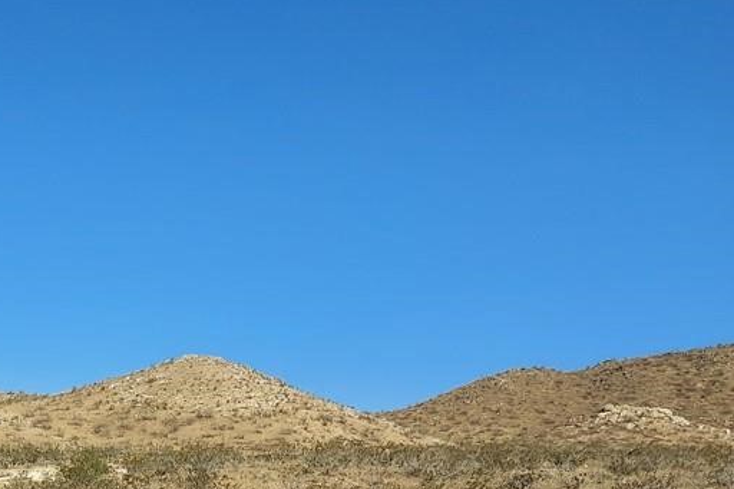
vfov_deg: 25.1
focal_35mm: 52
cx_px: 26
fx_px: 1060
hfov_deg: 35.1
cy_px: 449
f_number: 2
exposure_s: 1/1520
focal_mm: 4.6
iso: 50
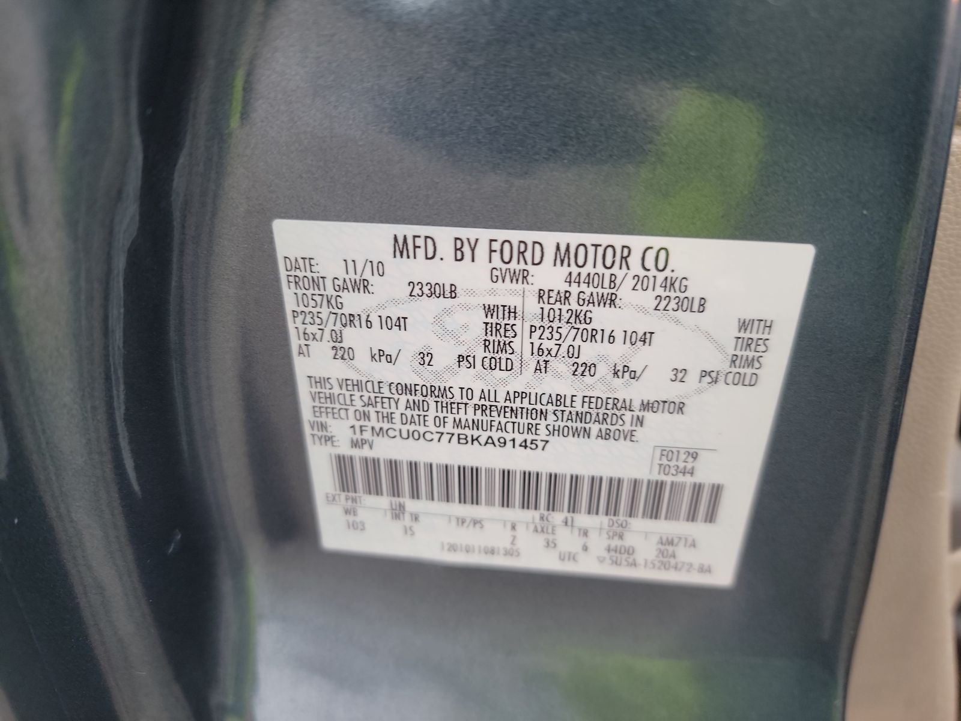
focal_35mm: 24
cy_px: 360
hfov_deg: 71.6
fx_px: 666
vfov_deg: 56.8
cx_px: 480
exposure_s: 1/59
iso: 140
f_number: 1.8
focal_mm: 6.7
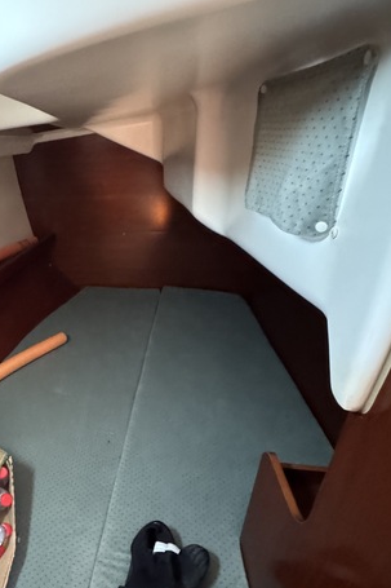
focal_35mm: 24
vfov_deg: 72.8
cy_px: 358
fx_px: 391
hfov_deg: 48.3
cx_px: 49
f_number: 2.2
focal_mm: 2.22
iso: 1600
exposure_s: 1/39
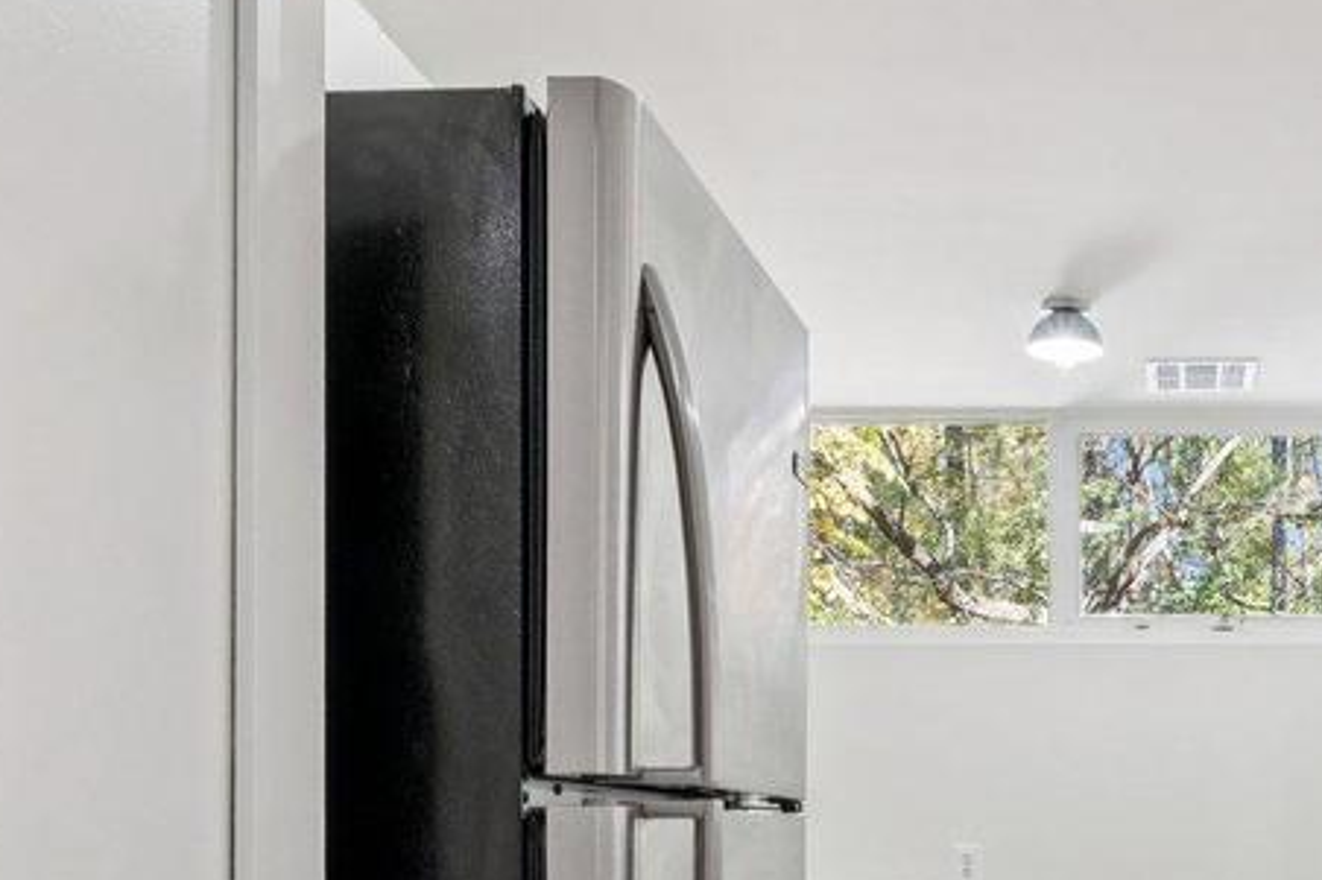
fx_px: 1872
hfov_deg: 37.4
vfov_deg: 25.1
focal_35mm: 51
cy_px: 895
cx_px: 1079
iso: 400
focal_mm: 16
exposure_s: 1/15
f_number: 8
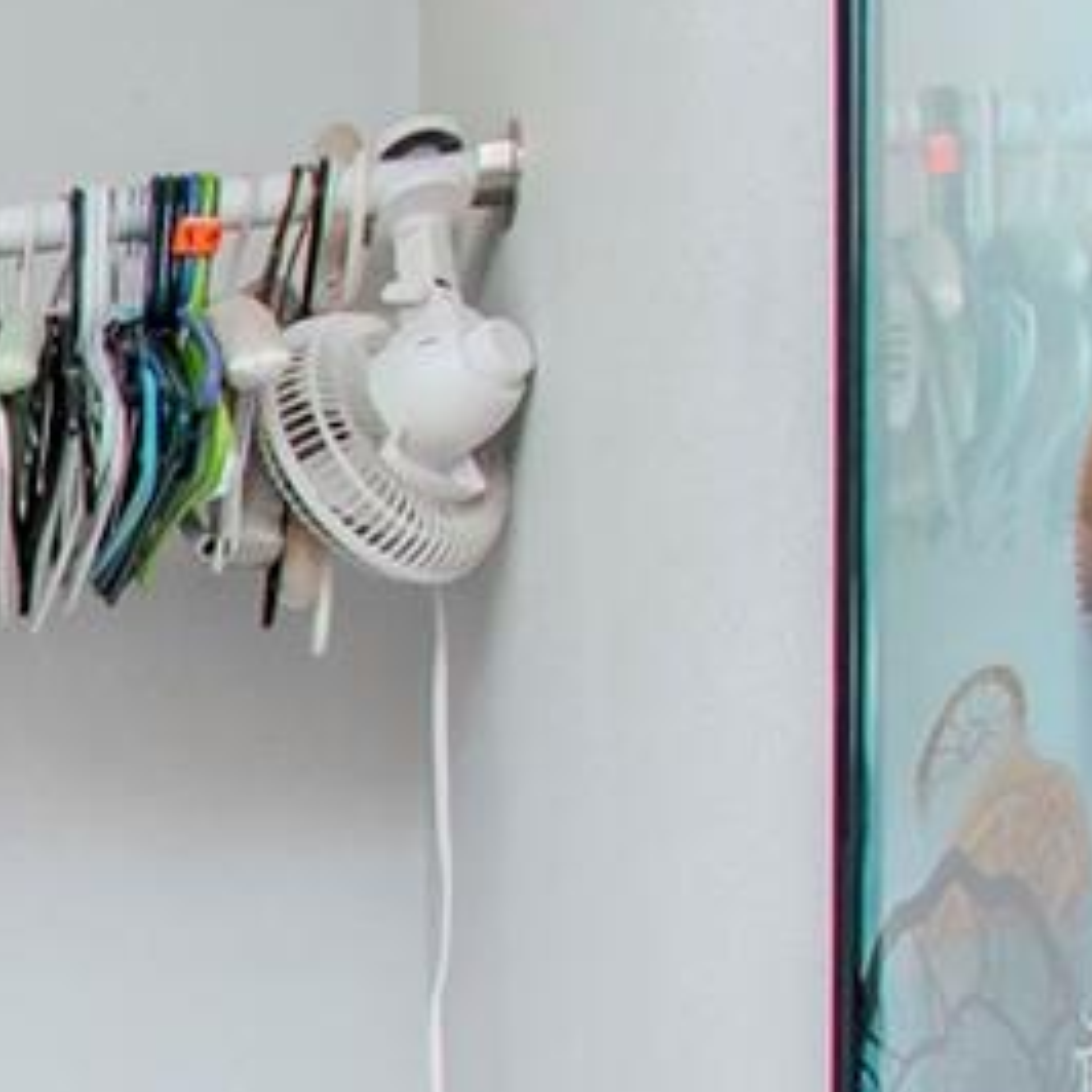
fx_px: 3151
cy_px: 1244
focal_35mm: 88
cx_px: -1420
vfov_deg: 18.8
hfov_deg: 14.3
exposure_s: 1/60
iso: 500
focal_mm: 11.5
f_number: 8
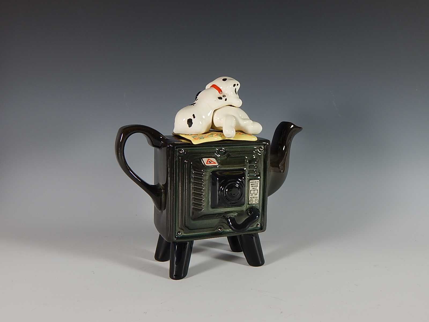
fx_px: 421
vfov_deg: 41.8
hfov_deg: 54.0
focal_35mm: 34
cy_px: 161
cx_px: 214
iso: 125
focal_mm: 6.1
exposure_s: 1/50
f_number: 3.3
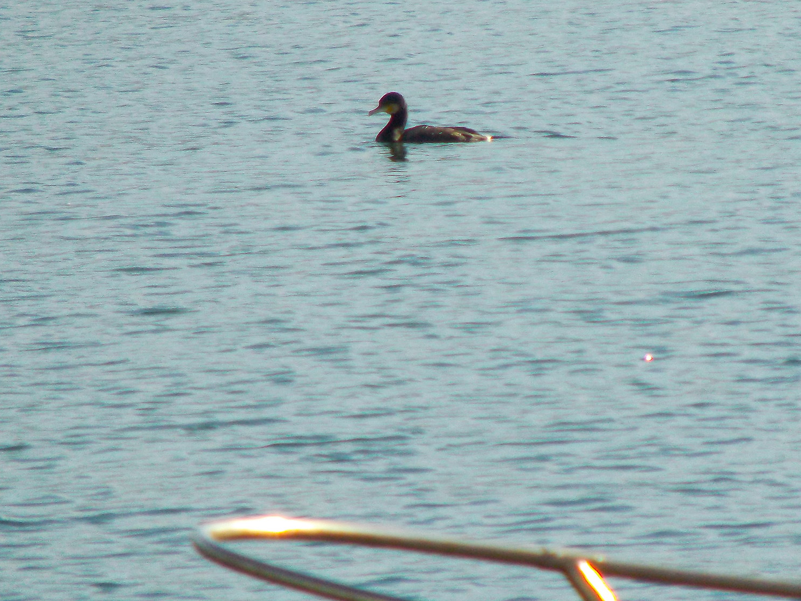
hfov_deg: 2.2
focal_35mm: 901
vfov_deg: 1.7
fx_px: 20849
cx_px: 448
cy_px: 167
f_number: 4.8
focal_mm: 100
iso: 200
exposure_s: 1/1000
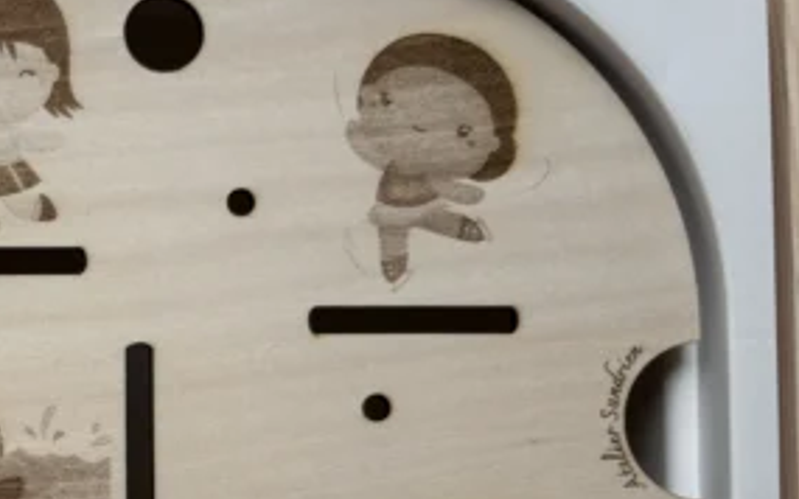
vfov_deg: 21.9
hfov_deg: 31.8
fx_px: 1263
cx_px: -39
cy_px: 443
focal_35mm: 58
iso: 50
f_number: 1.6
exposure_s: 1/324
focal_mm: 5.96
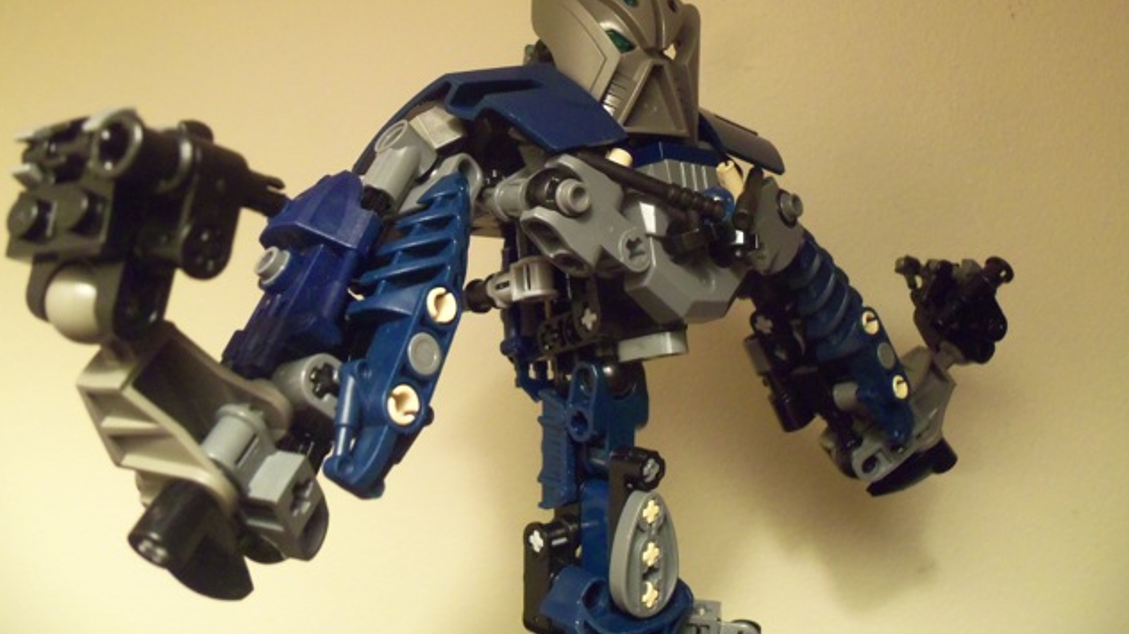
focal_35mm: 32
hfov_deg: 61.0
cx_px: 561
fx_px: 958
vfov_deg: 36.3
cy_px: 216
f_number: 3.4
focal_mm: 5.2
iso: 320
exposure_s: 1/30
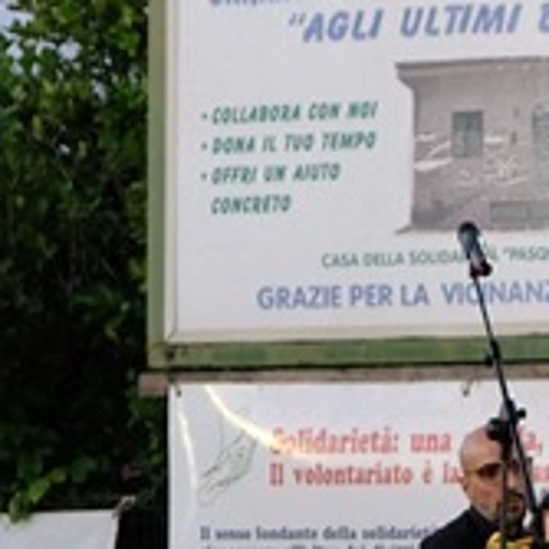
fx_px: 5993
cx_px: 657
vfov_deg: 5.2
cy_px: 871
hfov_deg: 5.2
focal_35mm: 334
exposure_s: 1/125
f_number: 4
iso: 800
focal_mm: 48.4
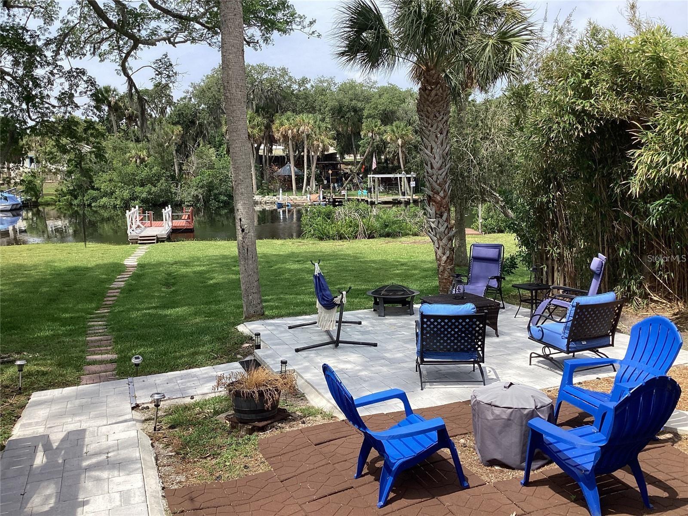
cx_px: 344
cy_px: 258
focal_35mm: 31
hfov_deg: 58.4
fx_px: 616
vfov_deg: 45.4
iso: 25
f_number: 2.4
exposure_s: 1/815
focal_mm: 3.3
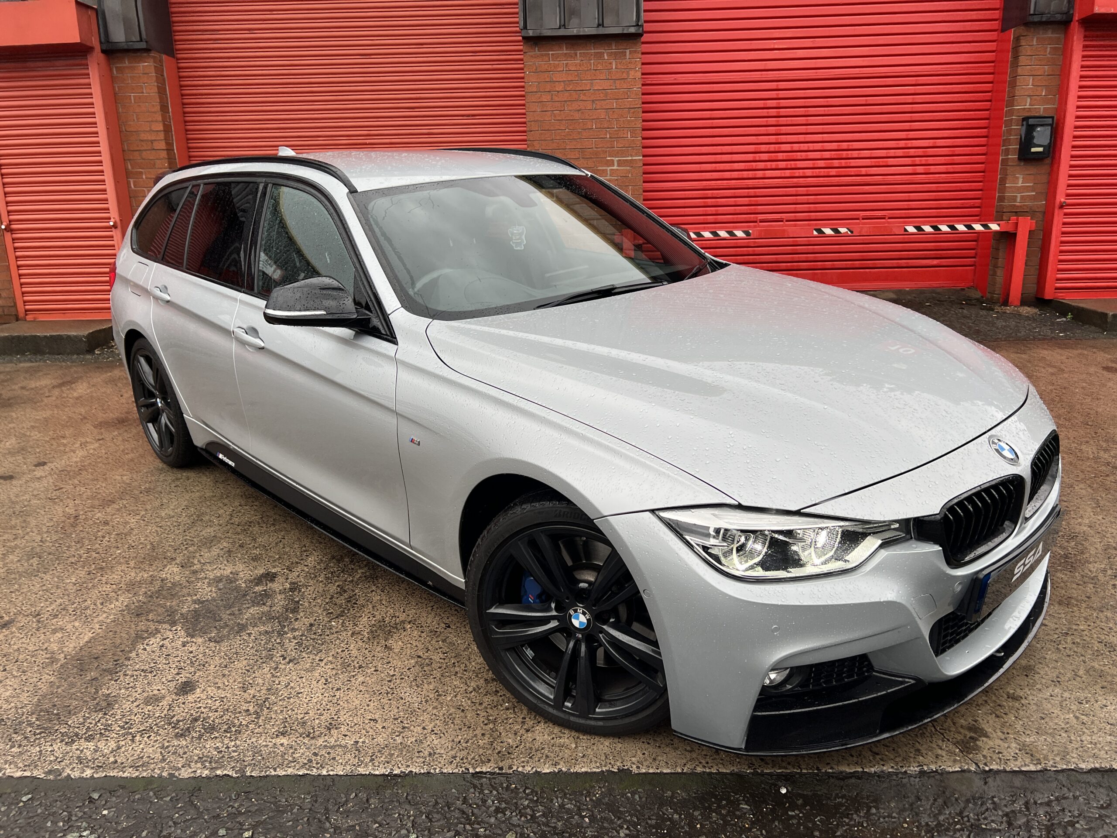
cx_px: 558
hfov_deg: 67.3
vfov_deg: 53.1
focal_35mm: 26
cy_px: 419
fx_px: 839
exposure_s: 1/728
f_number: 1.5
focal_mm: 5.7
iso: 50
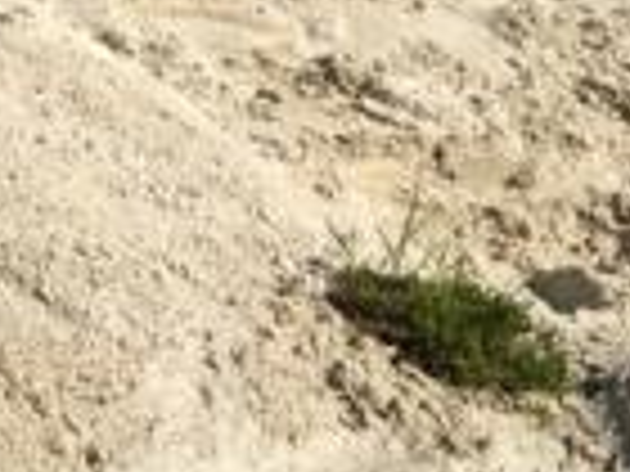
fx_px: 3021
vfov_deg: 8.3
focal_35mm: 166
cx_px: -1008
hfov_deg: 10.0
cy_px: -575
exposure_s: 1/1789
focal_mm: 4.15
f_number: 2.2
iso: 25
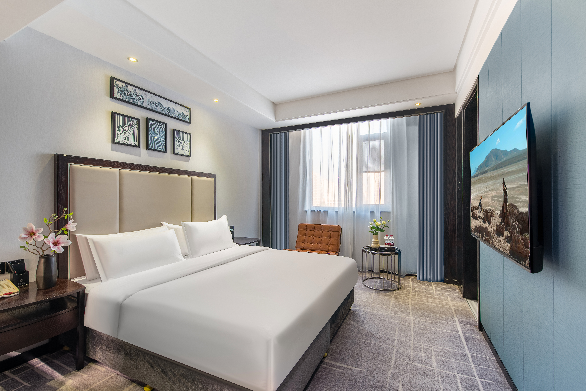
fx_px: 244
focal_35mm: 15
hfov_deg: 100.4
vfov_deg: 77.4
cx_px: 293
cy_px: 196
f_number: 7.1
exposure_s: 1/25
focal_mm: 15
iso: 100
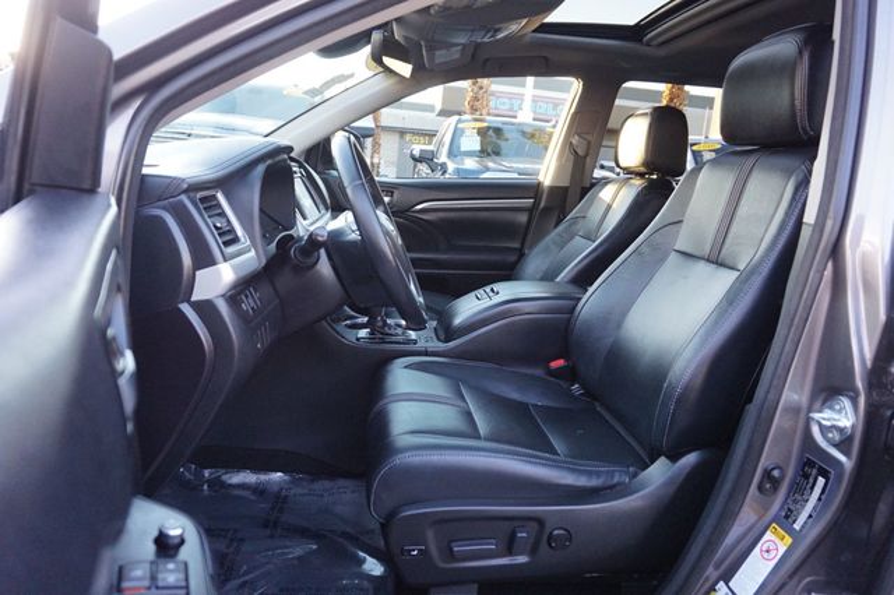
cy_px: 298
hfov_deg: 73.8
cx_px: 447
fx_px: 596
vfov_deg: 53.1
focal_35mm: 24
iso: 1250
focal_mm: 16
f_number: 4
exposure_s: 1/160
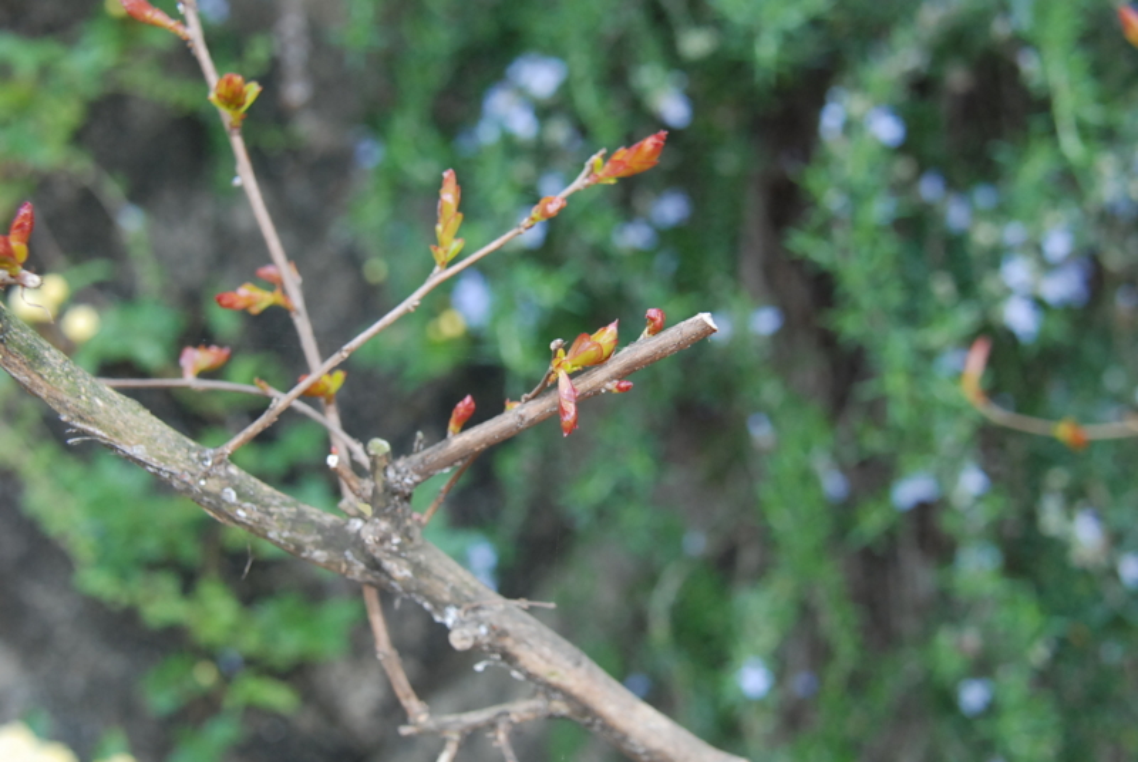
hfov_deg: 33.4
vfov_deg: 22.7
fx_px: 1899
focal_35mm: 60
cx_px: 569
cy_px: 381
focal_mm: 40
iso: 800
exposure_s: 1/200
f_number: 6.3
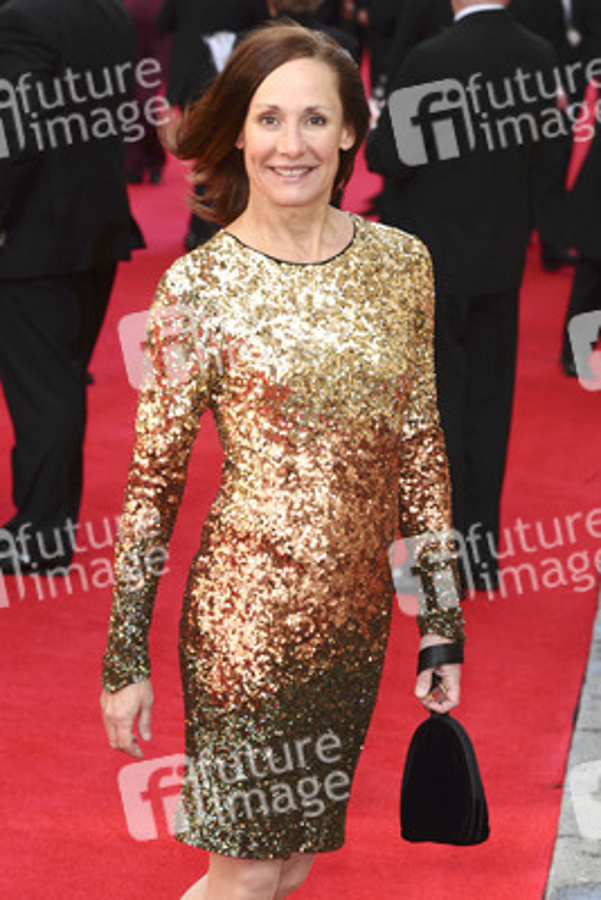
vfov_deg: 14.9
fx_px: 3452
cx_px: 300
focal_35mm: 138
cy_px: 450
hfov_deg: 9.9
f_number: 5.6
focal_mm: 92
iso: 320
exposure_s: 1/250
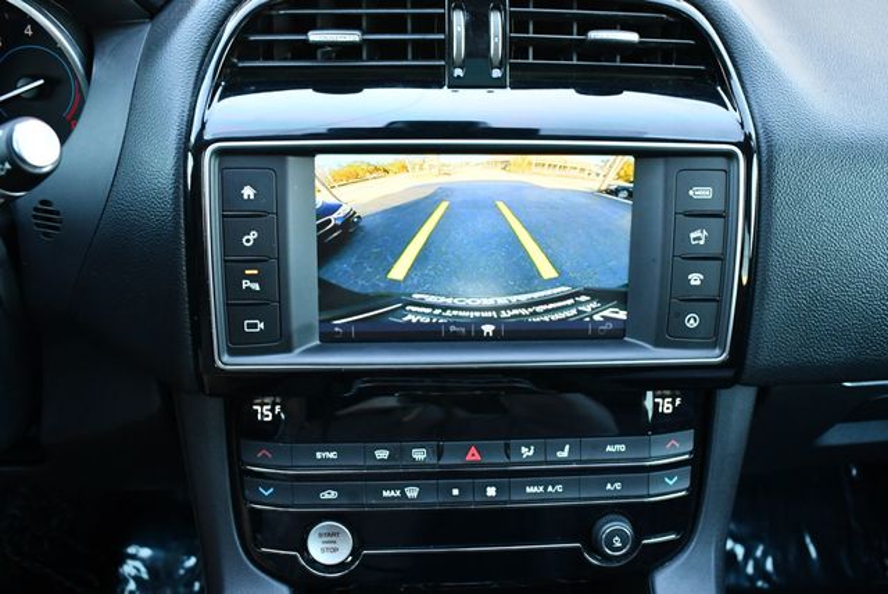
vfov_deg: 36.9
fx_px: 889
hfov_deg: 53.1
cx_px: 444
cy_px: 297
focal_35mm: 36
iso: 1400
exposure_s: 1/125
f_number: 3.5
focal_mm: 18
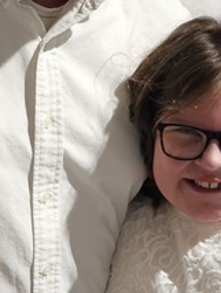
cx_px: 81
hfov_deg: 13.5
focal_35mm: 110
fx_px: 935
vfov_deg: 17.5
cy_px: 274
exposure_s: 1/30
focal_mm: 6.3
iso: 640
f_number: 1.7
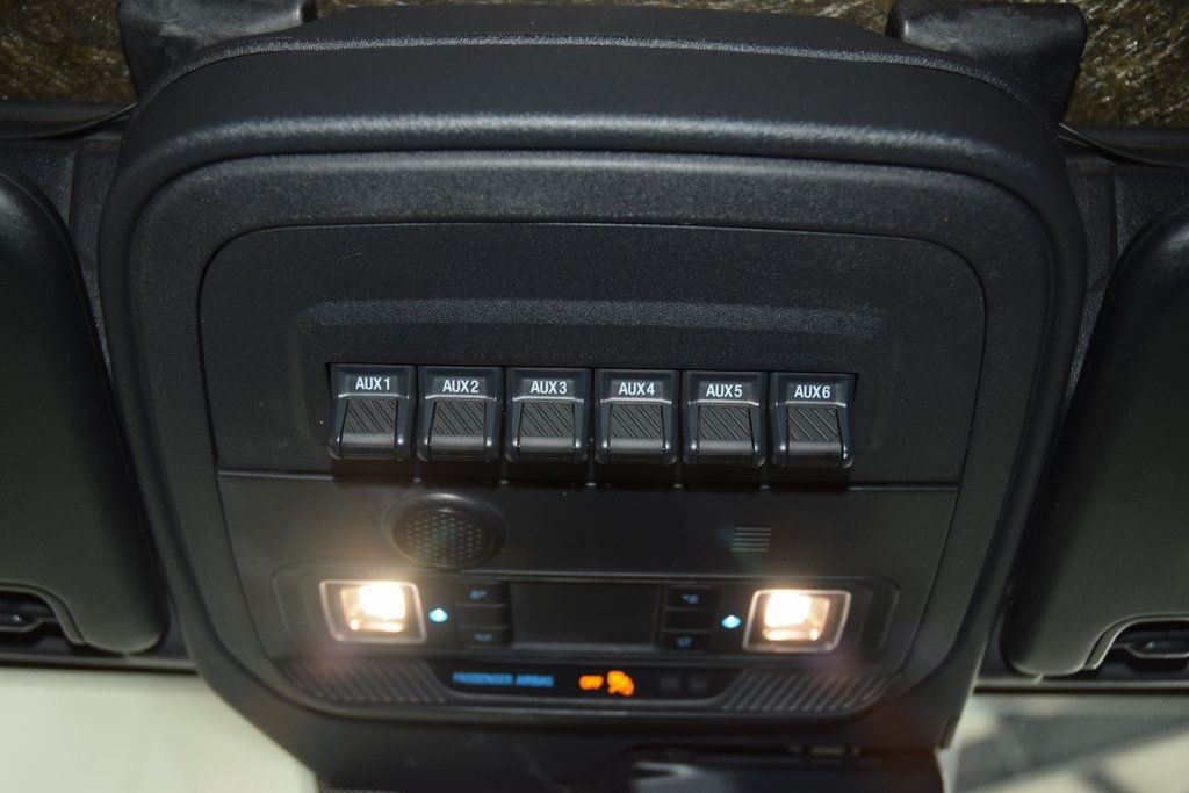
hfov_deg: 51.3
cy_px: 396
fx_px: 1239
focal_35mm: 38
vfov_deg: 35.5
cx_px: 594
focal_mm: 25
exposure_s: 1/25
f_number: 3.8
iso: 800
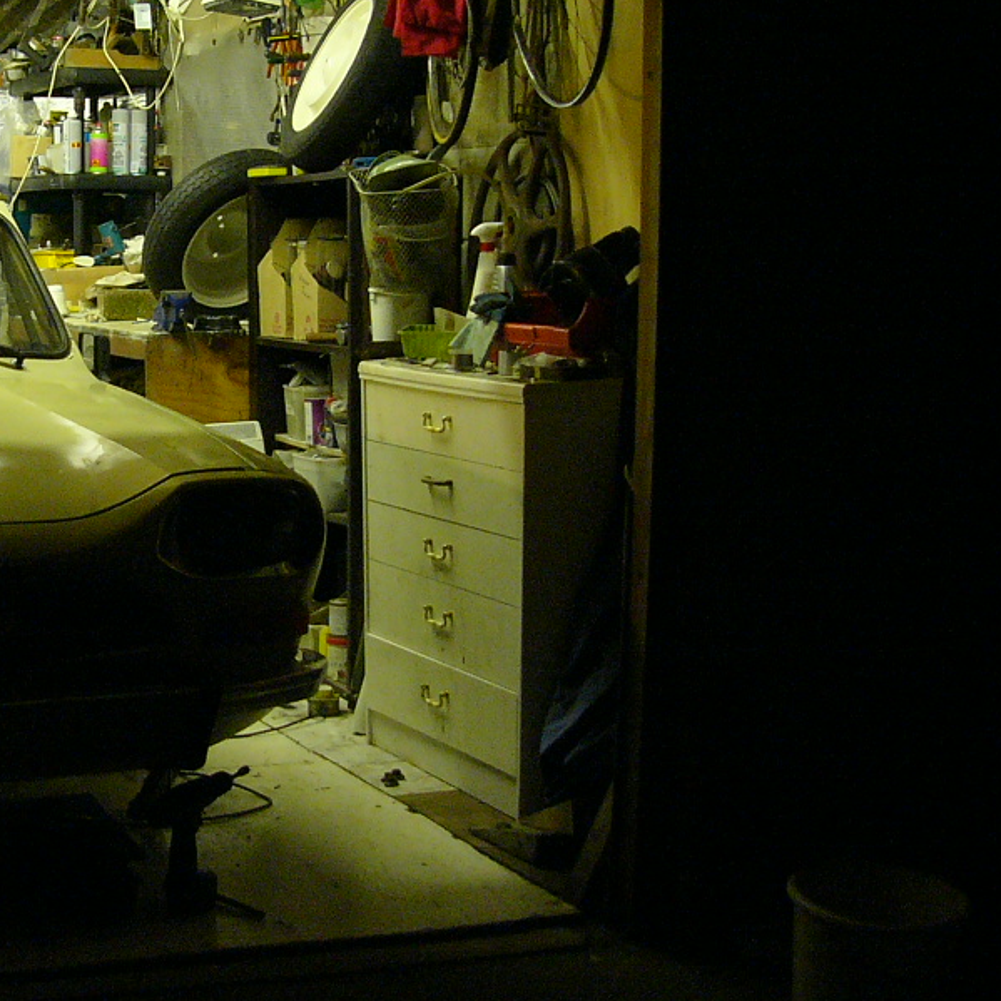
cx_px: 7
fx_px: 2225
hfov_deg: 24.3
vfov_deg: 25.3
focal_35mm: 68
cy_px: 378
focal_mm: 6
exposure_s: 1/10
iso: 200
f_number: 2.8
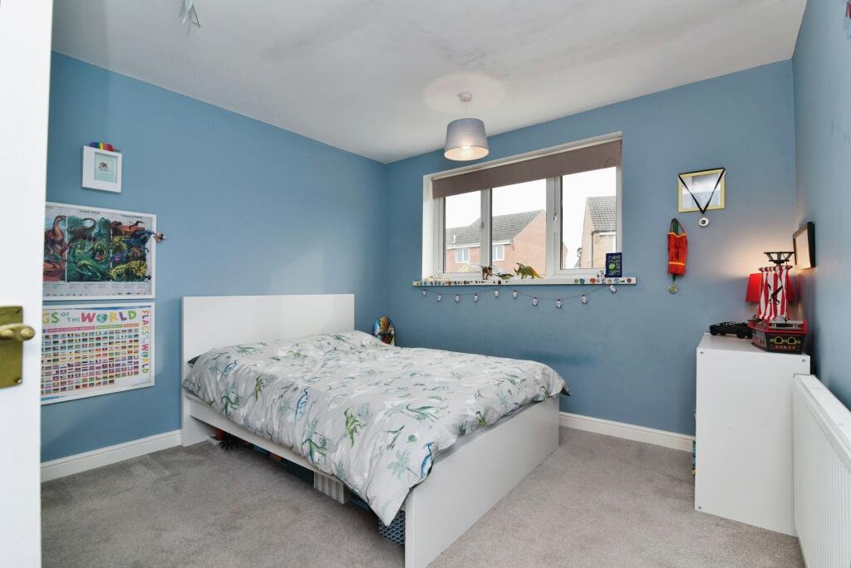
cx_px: 426
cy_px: 284
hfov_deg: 96.7
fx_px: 378
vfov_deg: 73.8
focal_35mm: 16
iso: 400
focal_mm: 16
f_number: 5.6
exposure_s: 1/125
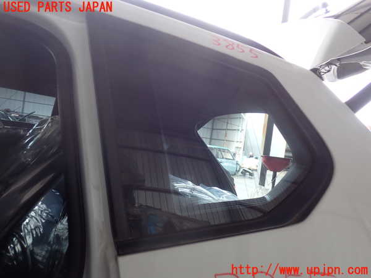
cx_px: 186
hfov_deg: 60.0
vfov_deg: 46.8
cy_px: 139
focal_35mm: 30
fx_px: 322
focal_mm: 5.4
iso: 100
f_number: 2.3
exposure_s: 1/60
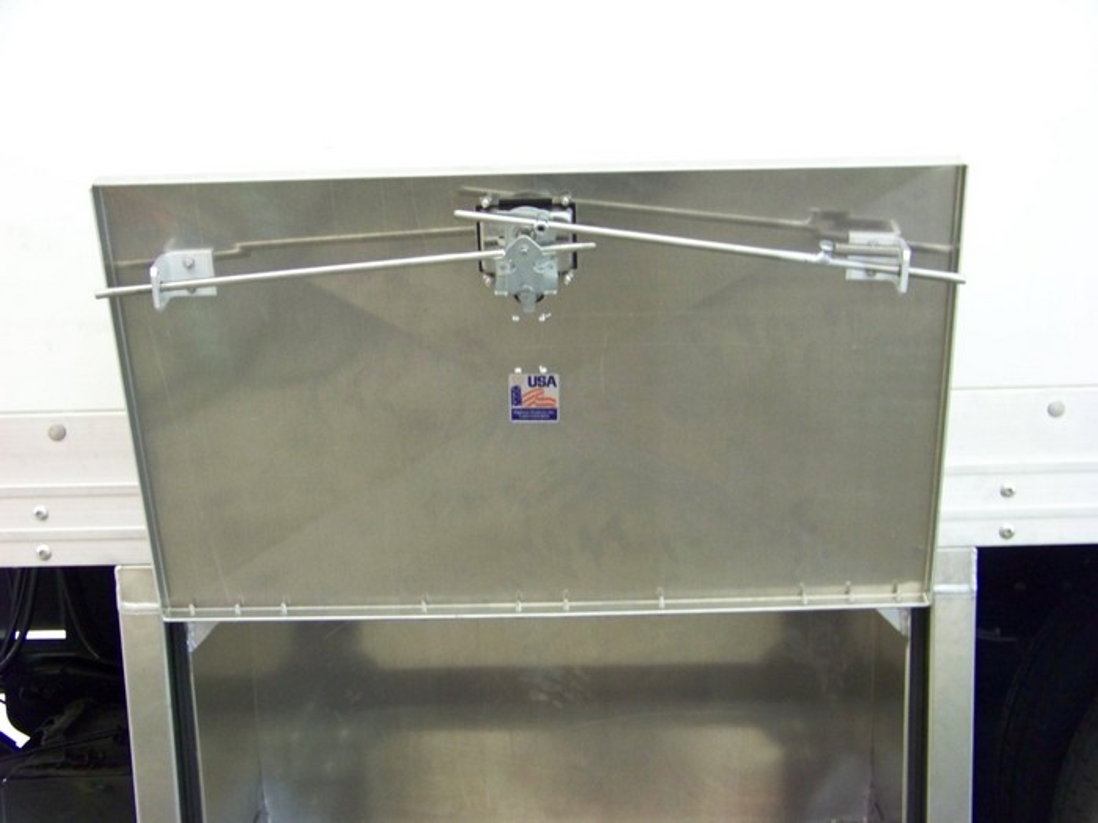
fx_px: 1554
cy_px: 412
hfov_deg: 38.9
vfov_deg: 29.7
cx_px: 549
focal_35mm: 49
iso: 400
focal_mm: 7.6
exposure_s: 1/2.5
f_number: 2.8
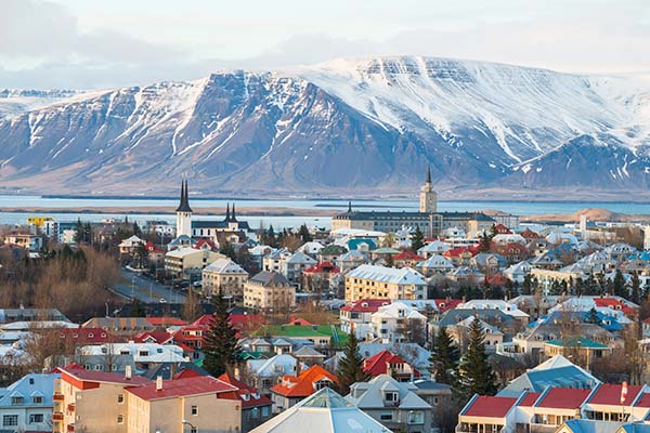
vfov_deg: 10.2
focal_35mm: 135
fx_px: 2437
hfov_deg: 15.2
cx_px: 325
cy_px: 216
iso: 250
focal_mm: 135
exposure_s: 1/100
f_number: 8
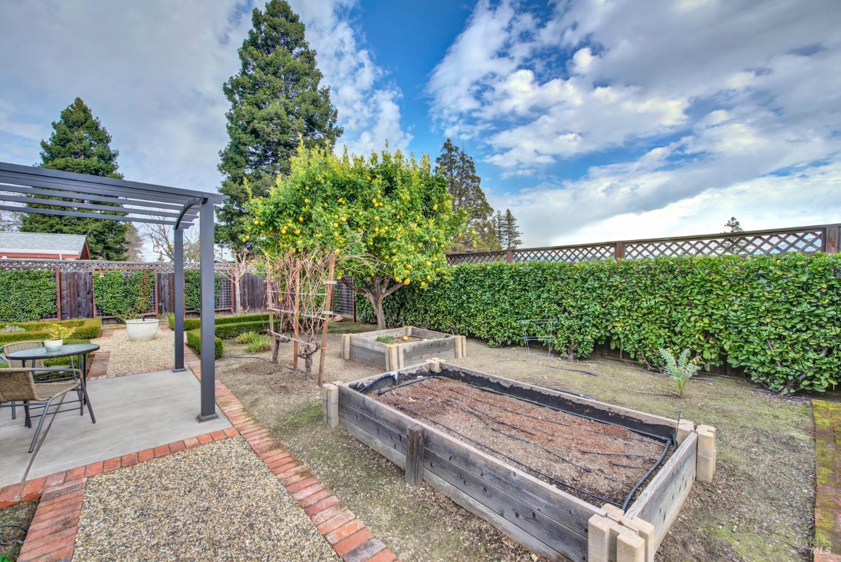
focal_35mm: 14
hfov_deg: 104.2
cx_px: 420
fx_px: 327
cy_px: 281
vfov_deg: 81.3
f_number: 14
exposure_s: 1/40
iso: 100
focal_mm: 14
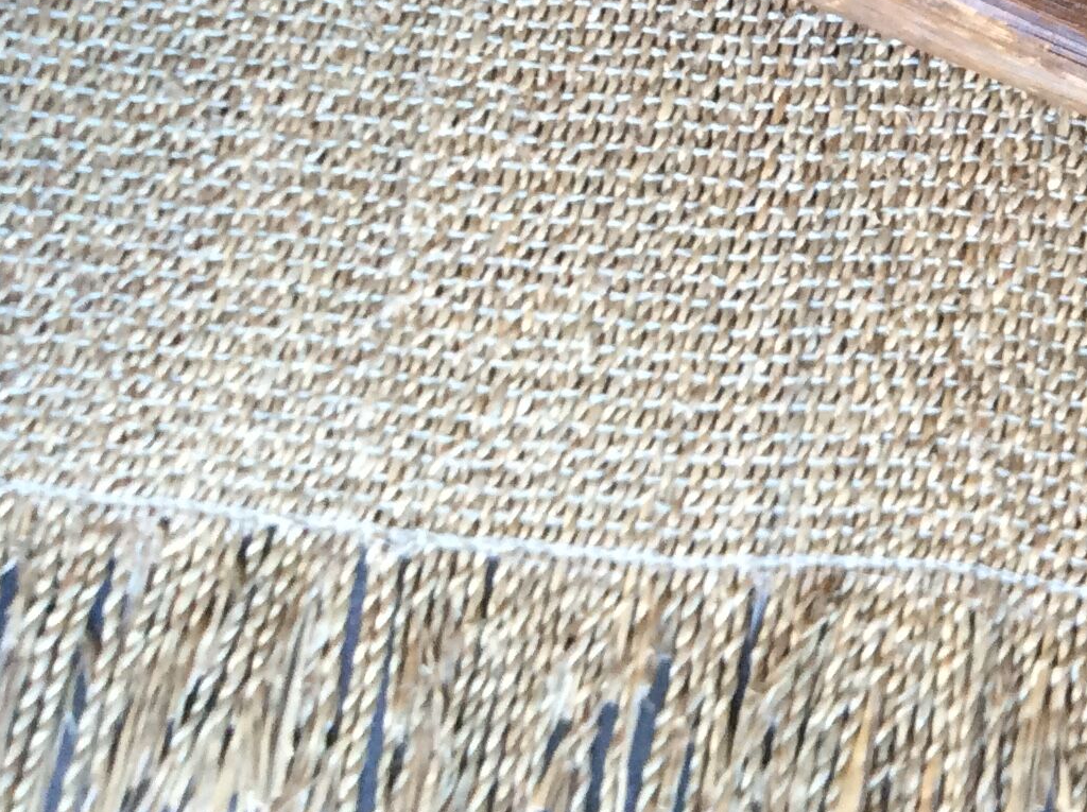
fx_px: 2540
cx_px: 1102
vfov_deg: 17.2
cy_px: -192
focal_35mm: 81
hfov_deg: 23.1
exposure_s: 1/25
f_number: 2.4
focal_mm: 3.3
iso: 100
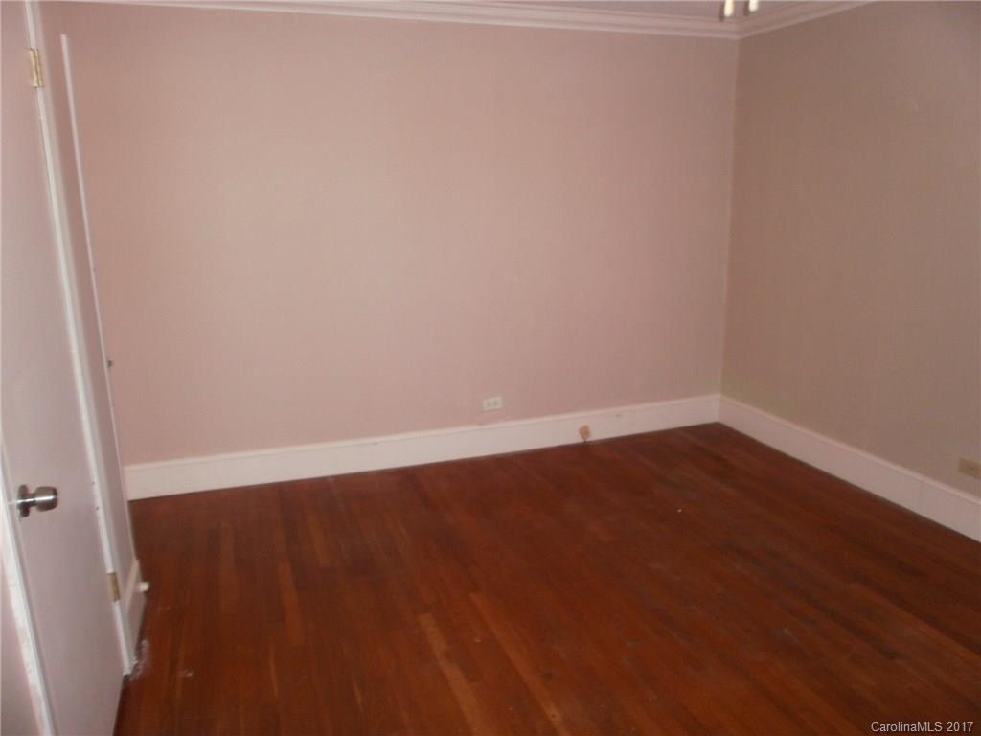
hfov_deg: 67.3
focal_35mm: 26
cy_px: 368
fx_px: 737
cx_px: 490
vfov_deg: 53.1
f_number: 2.6
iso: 160
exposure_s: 1/25
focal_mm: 4.65
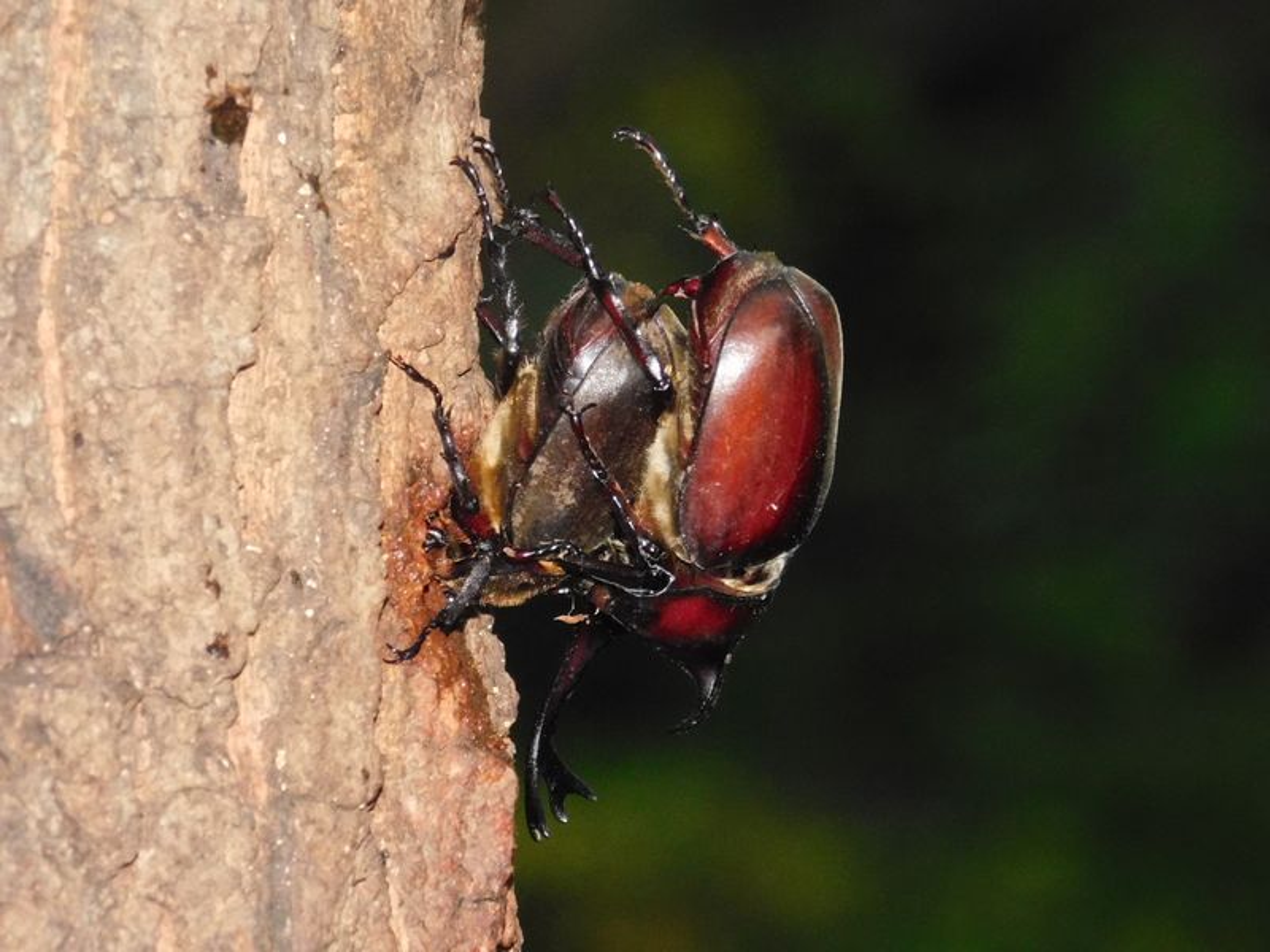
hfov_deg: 4.5
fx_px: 16143
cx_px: 635
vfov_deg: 3.4
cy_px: 476
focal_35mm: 440
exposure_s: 1/125
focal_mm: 78.1
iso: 1250
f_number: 5.9
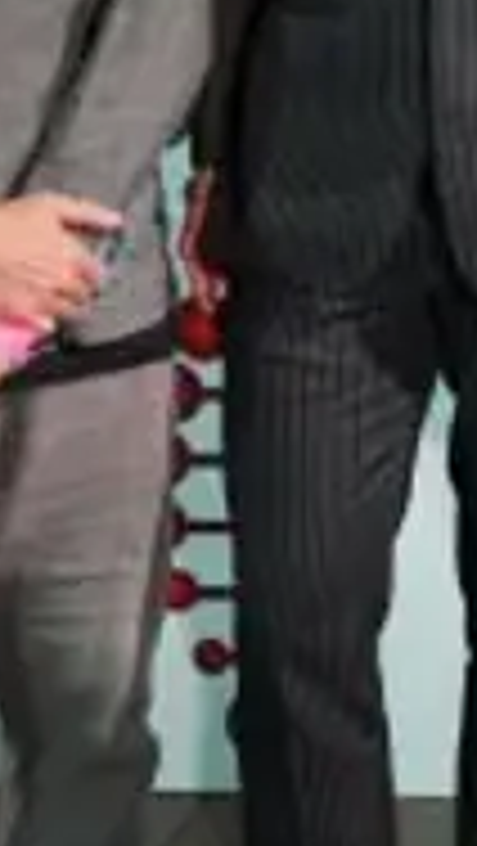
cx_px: 1062
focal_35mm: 126
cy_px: -315
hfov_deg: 8.9
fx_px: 2828
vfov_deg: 16.0
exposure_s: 1/500
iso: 3200
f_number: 2.8
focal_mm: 29
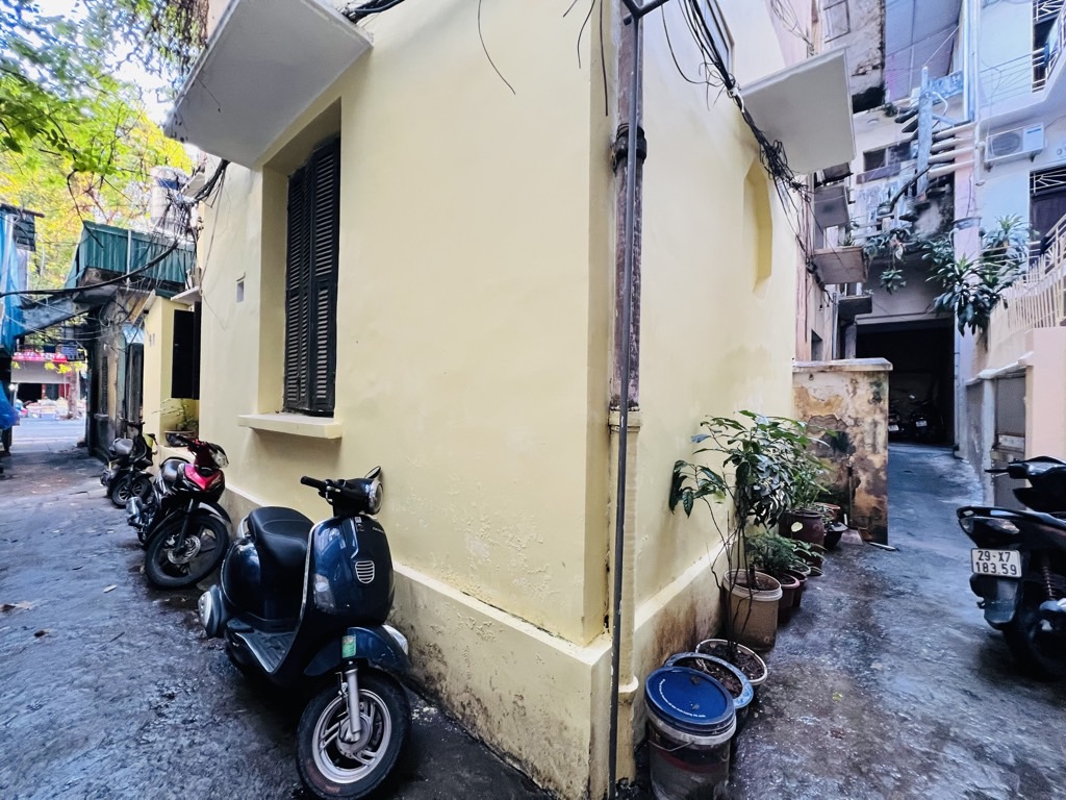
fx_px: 400
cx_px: 533
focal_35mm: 13
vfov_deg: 89.9
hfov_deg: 106.2
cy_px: 400
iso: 320
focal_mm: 1.57
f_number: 1.8
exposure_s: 1/60
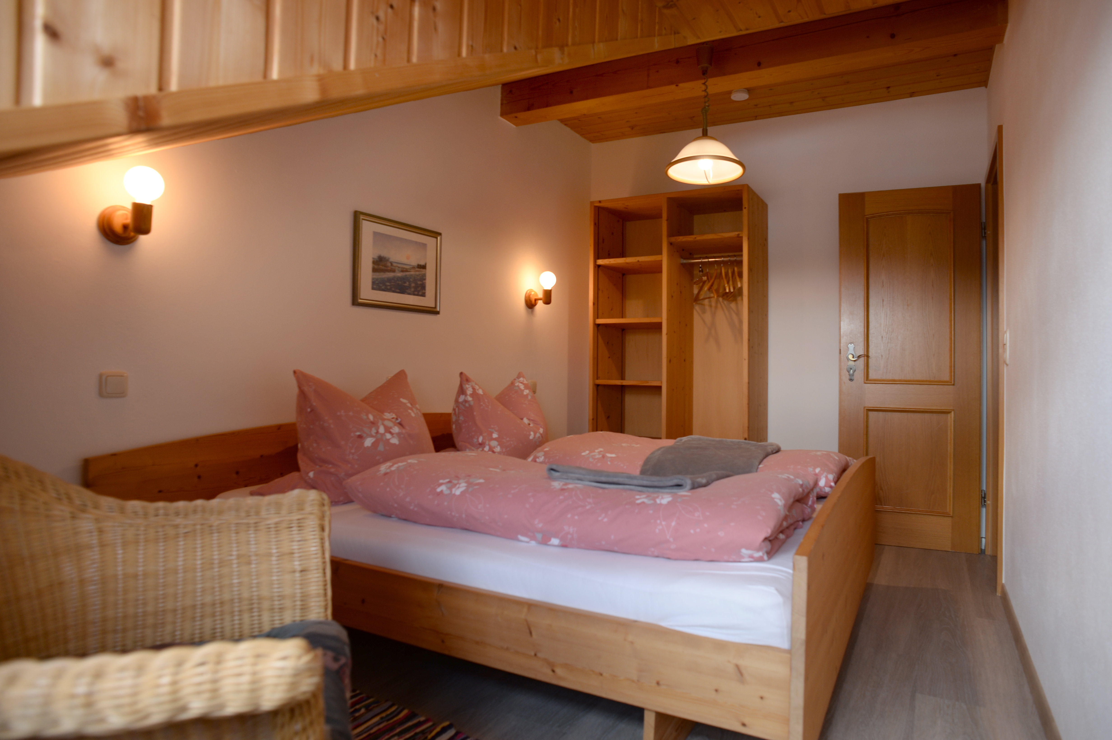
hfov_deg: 84.0
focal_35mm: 20
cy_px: 370
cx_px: 556
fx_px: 617
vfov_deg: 61.9
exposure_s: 1/30
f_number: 5
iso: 200
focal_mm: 20
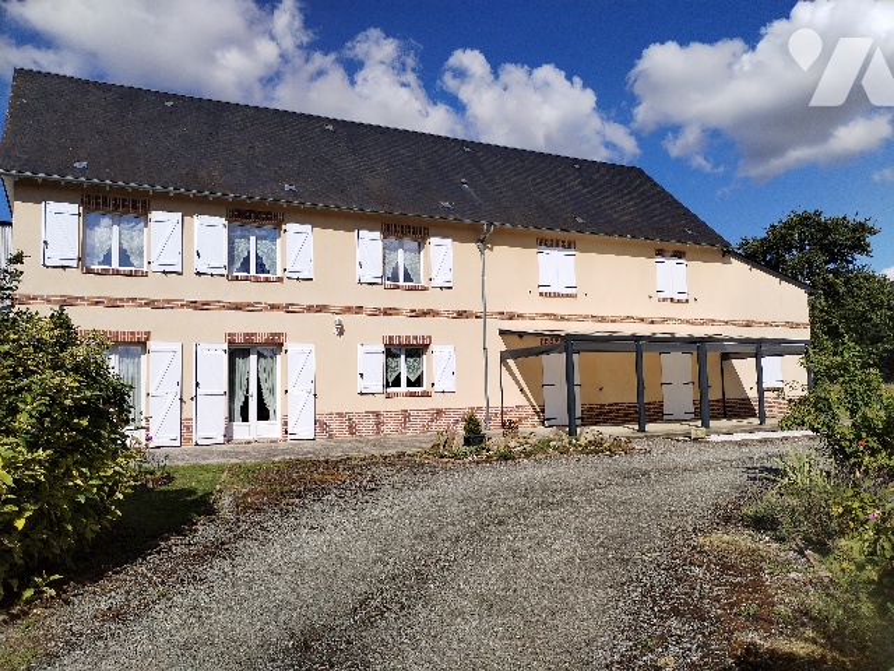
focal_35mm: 29
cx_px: 447
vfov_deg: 48.2
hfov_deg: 61.7
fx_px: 749
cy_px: 336
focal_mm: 4.75
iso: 100
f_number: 1.8
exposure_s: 1/3153
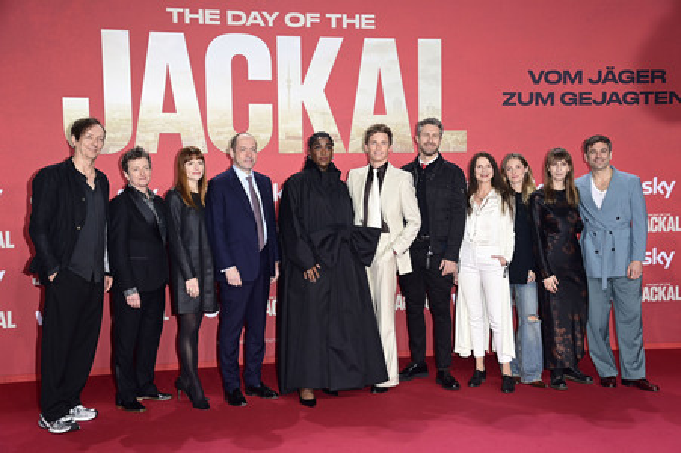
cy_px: 226
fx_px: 907
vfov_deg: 28.0
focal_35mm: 48
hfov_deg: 41.1
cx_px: 340
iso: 640
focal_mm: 48
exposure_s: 1/250
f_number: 5
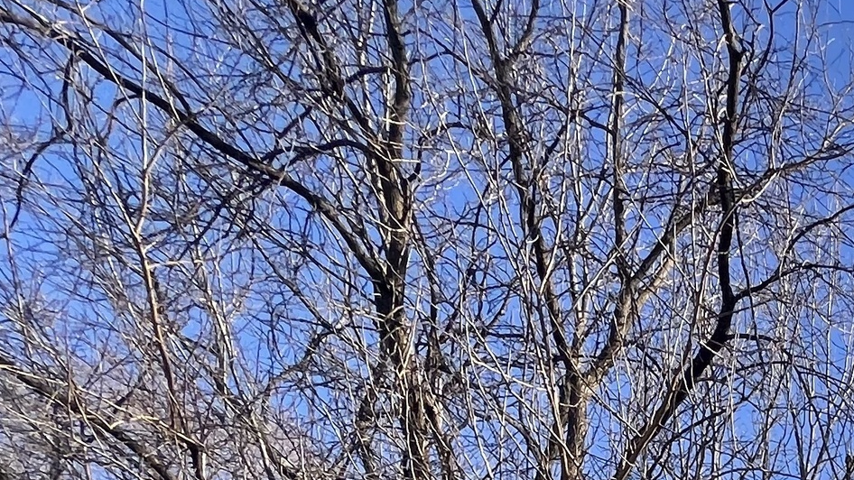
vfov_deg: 17.2
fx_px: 1042
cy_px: 1006
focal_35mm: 46
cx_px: 1228
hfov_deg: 30.0
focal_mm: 1.57
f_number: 1.8
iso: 32
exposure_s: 1/615
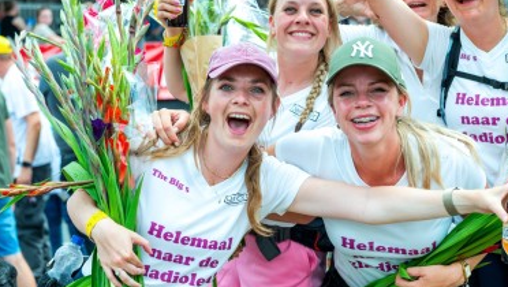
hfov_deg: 31.0
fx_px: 917
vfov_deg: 17.8
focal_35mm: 68
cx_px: 259
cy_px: 126
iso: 100
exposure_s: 1/640
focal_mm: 62
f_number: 5
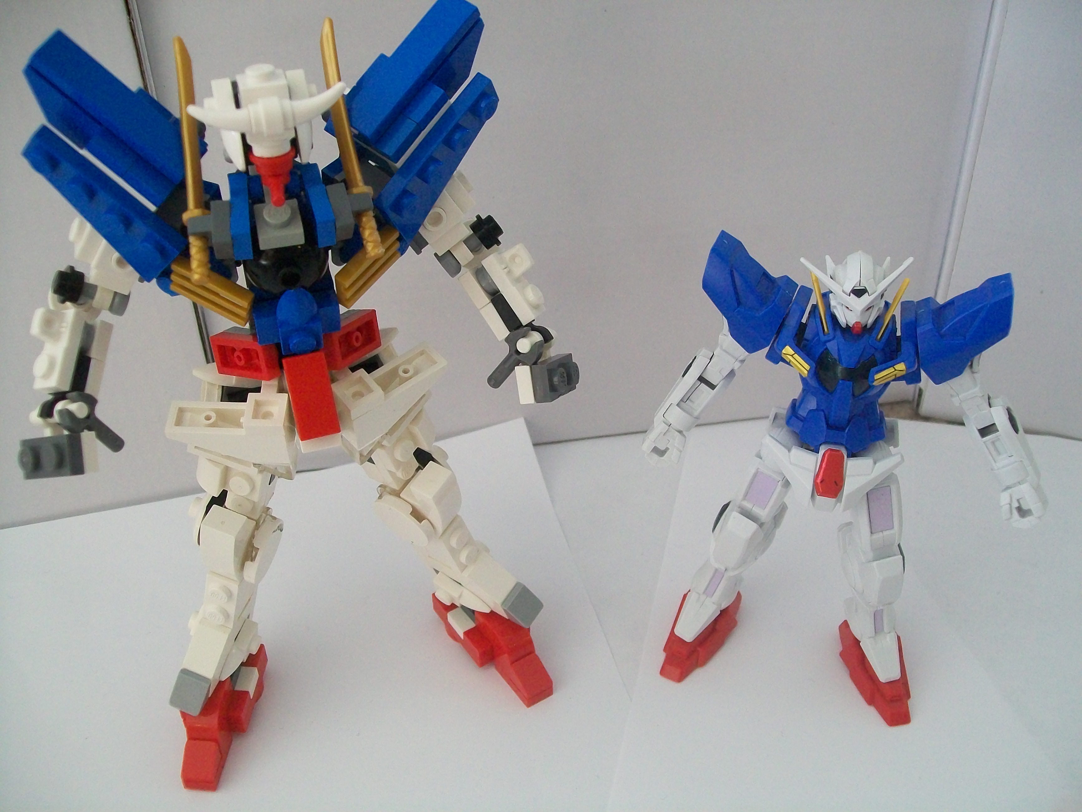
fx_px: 1125
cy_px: 406
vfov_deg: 39.7
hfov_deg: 51.4
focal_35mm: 36
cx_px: 541
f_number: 2.7
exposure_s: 1/40
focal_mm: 6
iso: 160
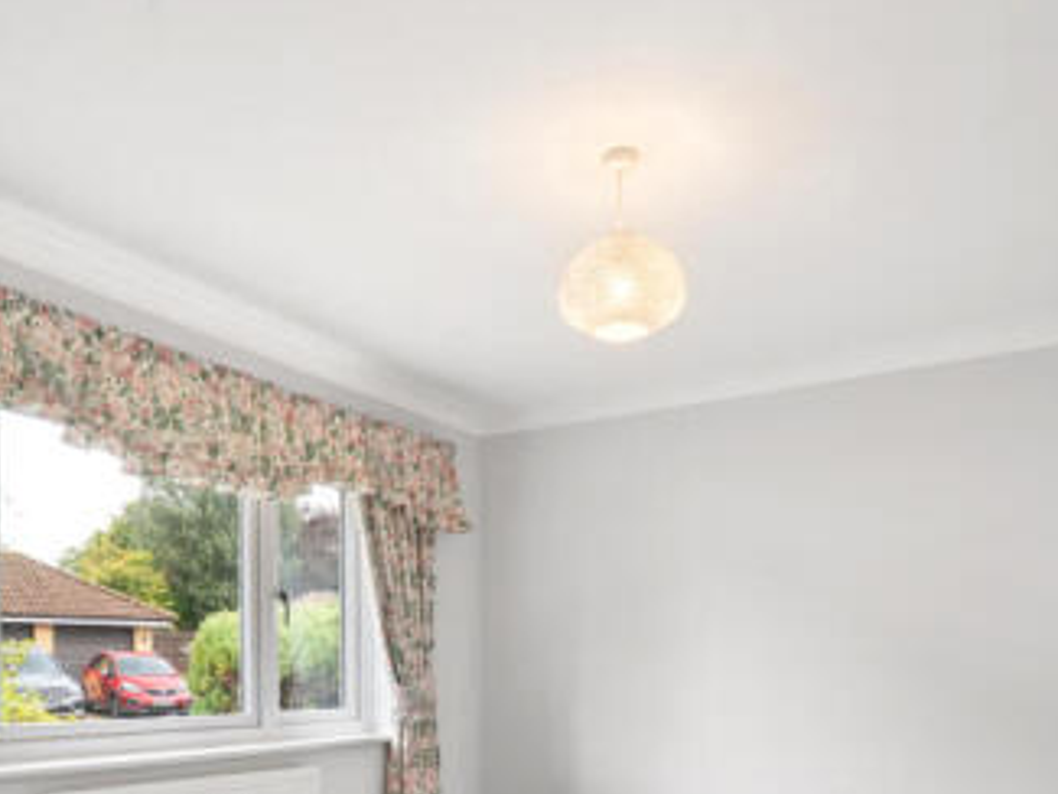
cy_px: 698
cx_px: 464
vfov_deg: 42.2
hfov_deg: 58.2
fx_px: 948
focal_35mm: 31
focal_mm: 16
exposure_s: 1.6
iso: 320
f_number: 8
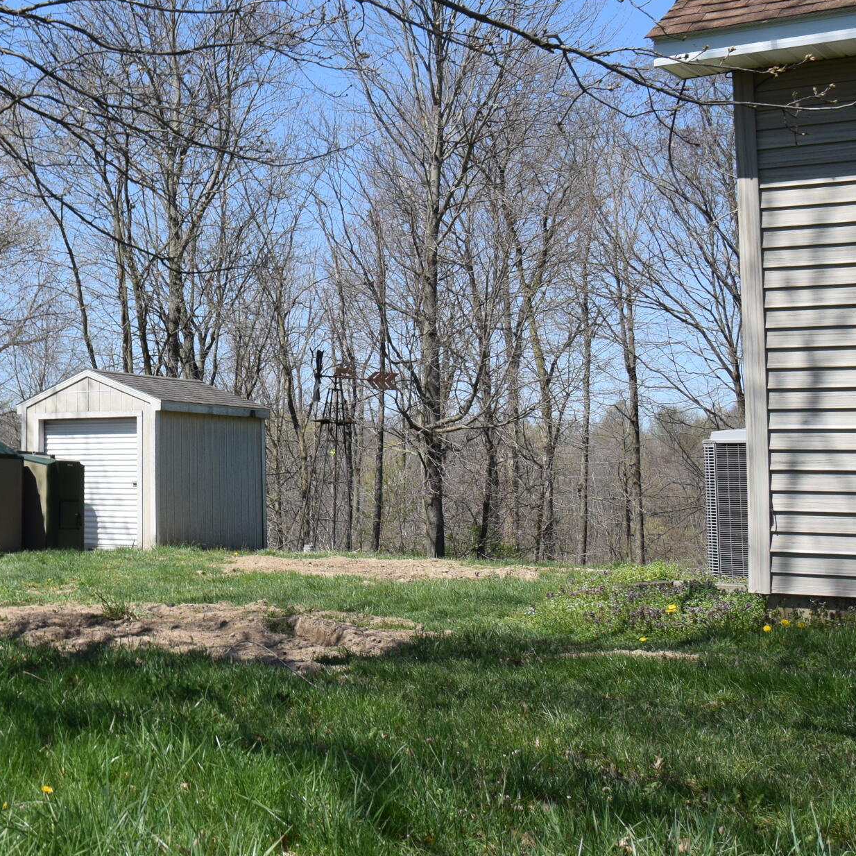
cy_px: 307
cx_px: -111
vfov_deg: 27.6
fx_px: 1735
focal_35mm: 62
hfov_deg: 25.5
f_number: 9
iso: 200
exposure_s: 1/320
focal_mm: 20
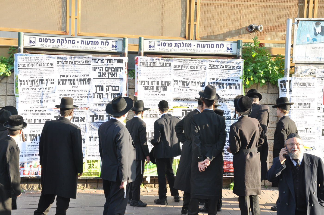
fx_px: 566
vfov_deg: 21.5
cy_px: 108
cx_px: 162
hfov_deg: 31.9
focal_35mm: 63
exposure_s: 1/80
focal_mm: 42
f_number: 8
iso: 320
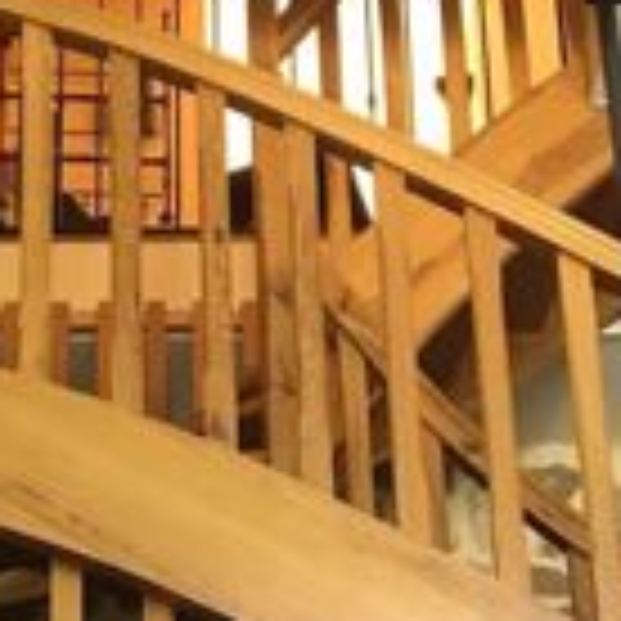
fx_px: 2009
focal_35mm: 99
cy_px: 734
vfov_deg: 16.8
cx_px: 202
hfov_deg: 17.5
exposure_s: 1/25
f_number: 2.2
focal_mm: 4.15
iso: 200
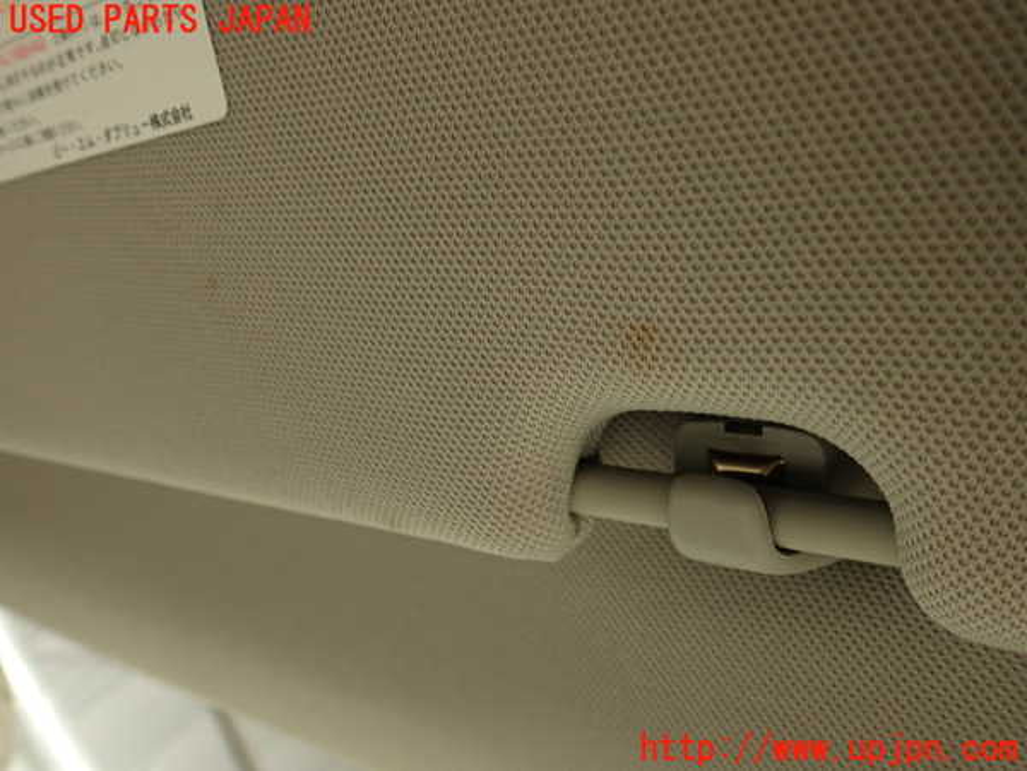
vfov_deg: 44.2
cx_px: 514
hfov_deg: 56.8
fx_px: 949
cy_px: 386
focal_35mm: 32
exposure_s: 1/30
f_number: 2.4
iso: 200
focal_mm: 5.79
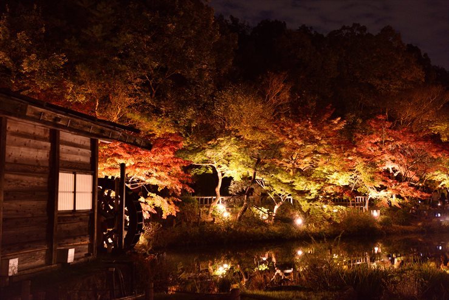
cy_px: 150
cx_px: 224
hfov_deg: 39.6
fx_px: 624
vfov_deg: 27.0
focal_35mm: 50
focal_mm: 50
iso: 800
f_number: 4
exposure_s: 1/8
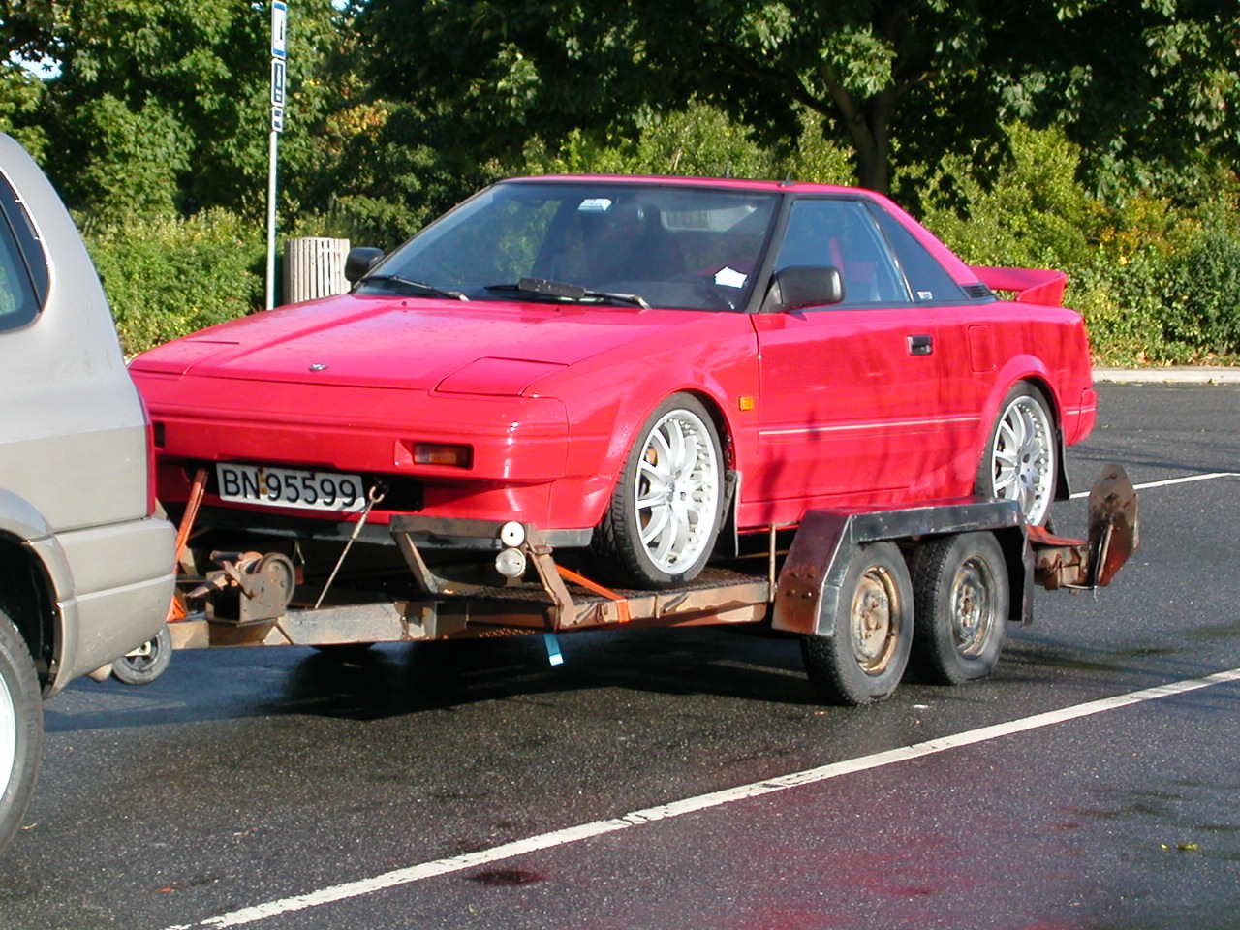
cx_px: 620
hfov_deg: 17.7
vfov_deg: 13.3
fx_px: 3976
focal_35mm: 111
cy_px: 465
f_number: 4.8
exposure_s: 1/225
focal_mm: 16.8
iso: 100
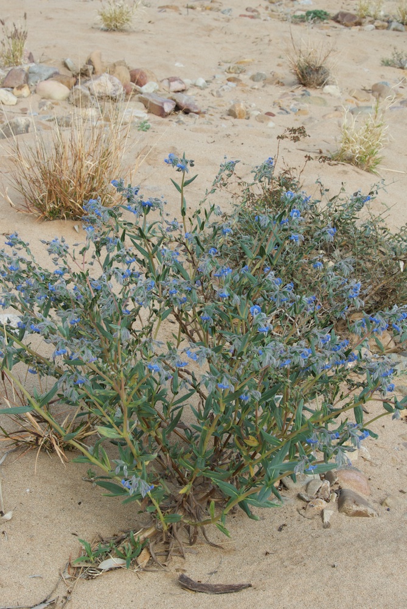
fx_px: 964
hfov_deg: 23.8
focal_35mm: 57
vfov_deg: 35.0
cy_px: 304
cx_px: 204
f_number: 10
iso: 160
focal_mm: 38
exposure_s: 1/200
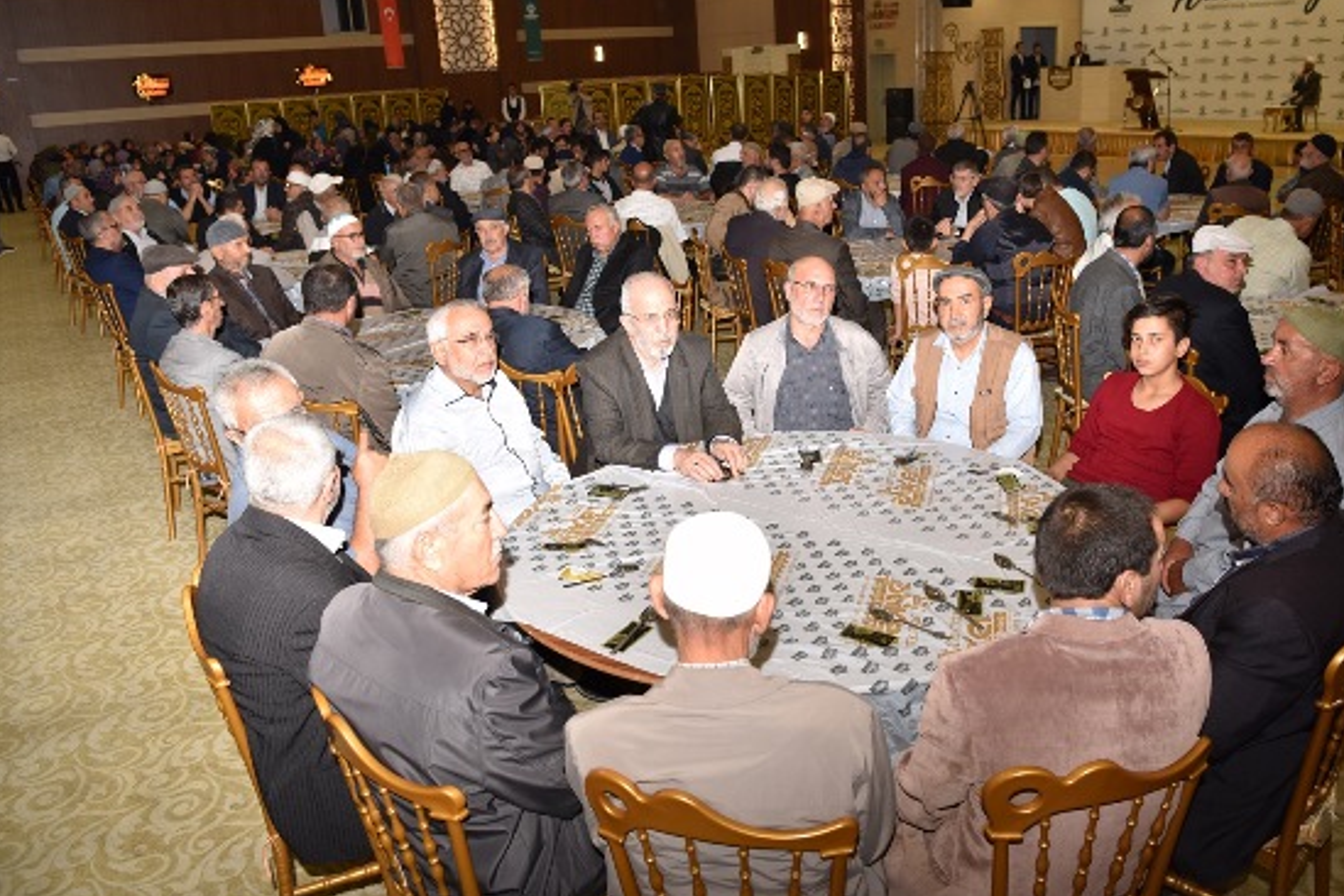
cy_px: 393
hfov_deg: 65.1
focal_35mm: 28
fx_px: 1045
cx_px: 771
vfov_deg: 46.3
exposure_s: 1/100
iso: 200
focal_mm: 24
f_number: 4
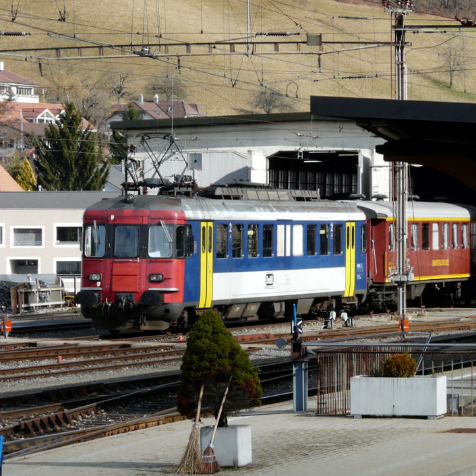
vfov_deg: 7.5
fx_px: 3625
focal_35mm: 233
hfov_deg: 7.5
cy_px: 252
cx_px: 234
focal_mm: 30.6
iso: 100
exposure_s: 1/400
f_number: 5.6
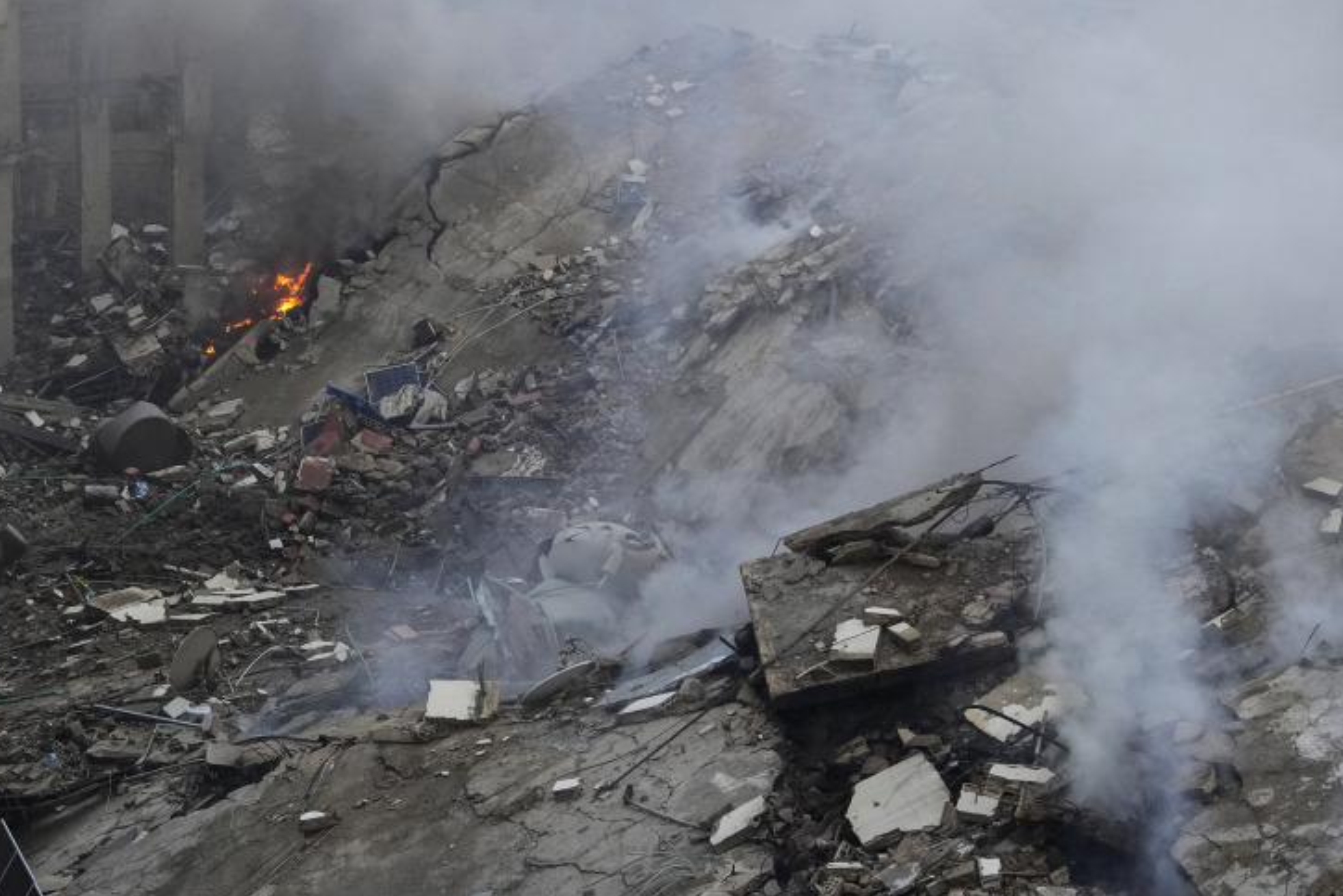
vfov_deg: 11.8
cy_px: 291
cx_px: 260
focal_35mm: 116
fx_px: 4328
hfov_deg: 17.5
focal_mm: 70
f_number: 5.6
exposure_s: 1/800
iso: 3200
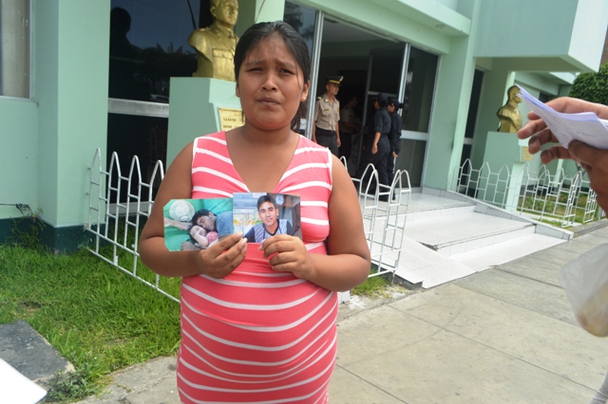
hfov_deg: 67.4
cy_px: 202
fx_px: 456
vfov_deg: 47.9
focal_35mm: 27
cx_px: 304
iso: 100
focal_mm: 18
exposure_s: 1/200
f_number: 7.1
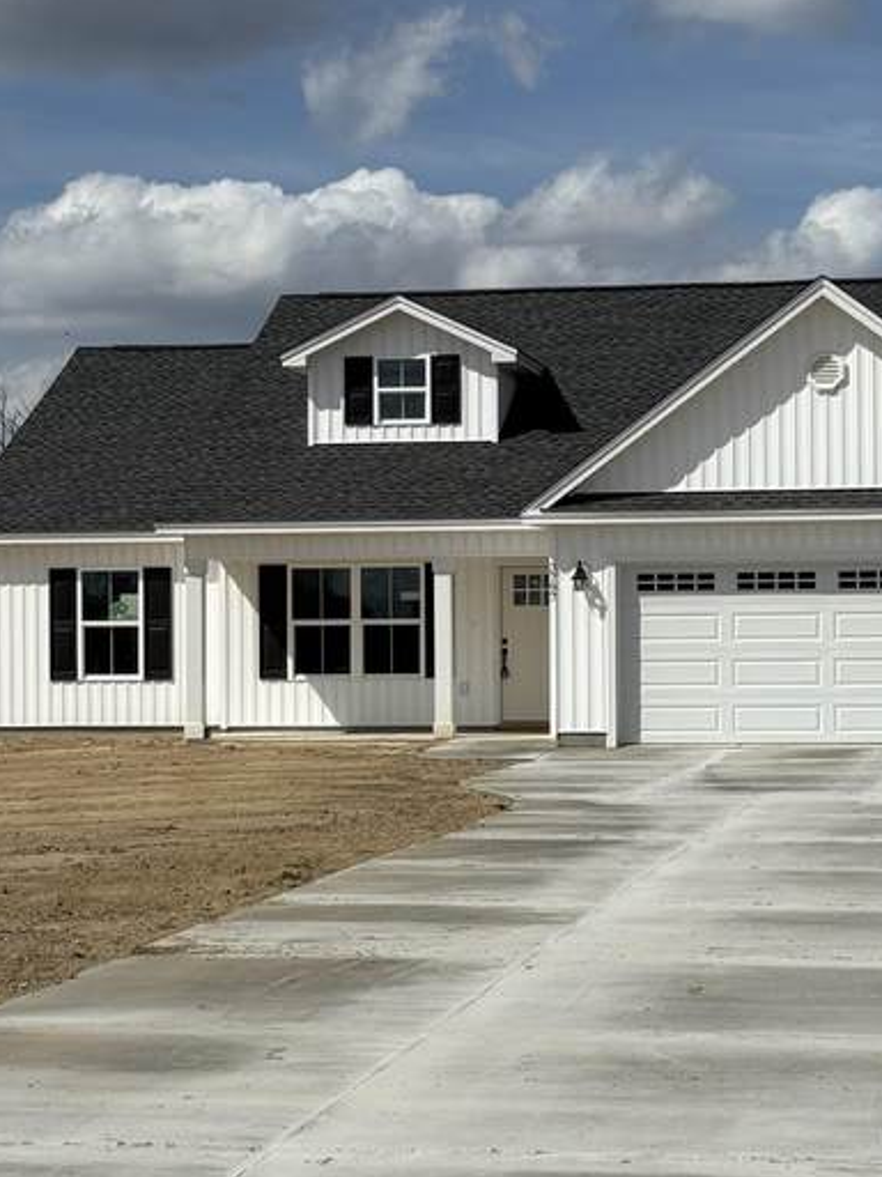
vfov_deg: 21.8
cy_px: 611
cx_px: 485
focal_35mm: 90
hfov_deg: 16.4
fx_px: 3058
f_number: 1.78
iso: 64
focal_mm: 6.76
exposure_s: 1/11364
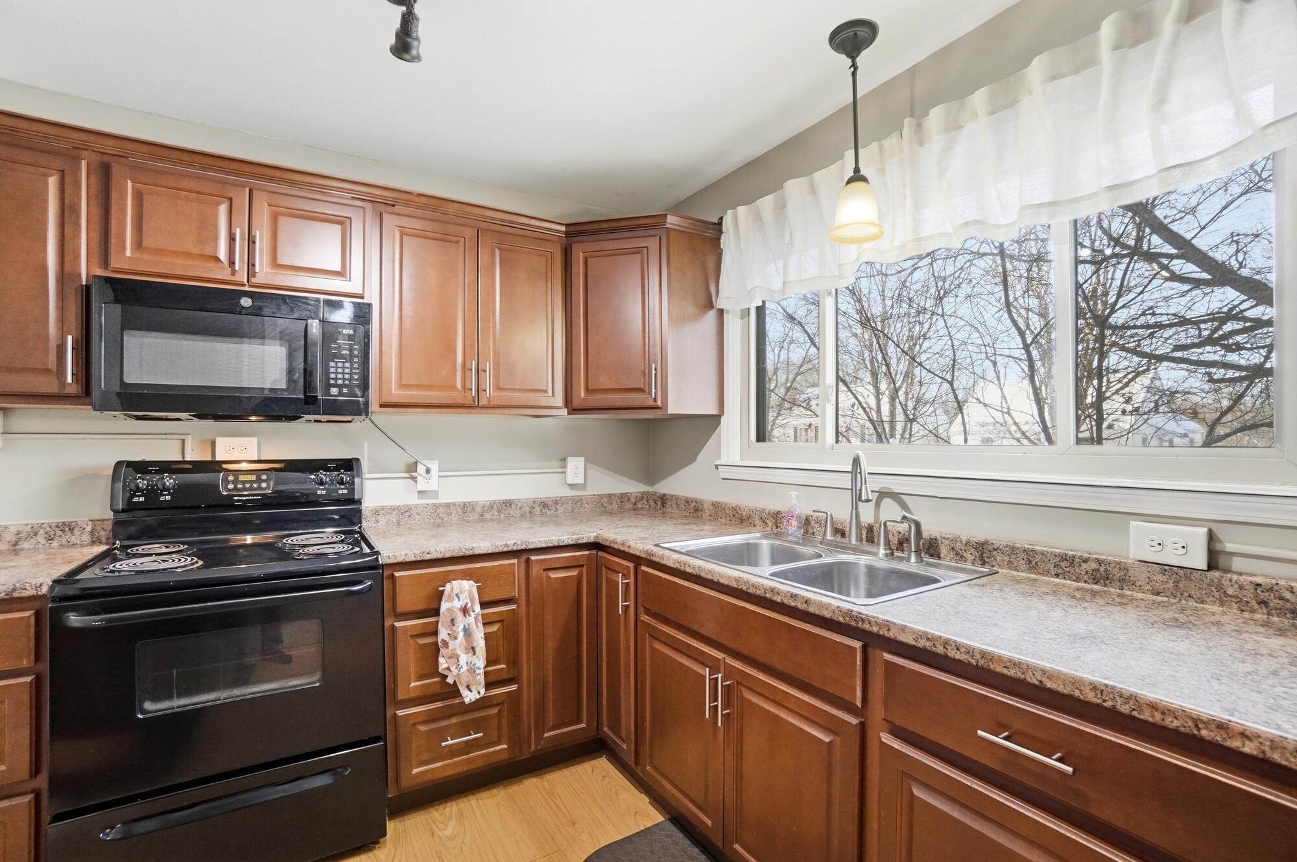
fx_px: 540
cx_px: 648
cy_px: 431
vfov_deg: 77.2
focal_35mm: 15
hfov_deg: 100.4
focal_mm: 10
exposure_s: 1/160
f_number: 4
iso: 100
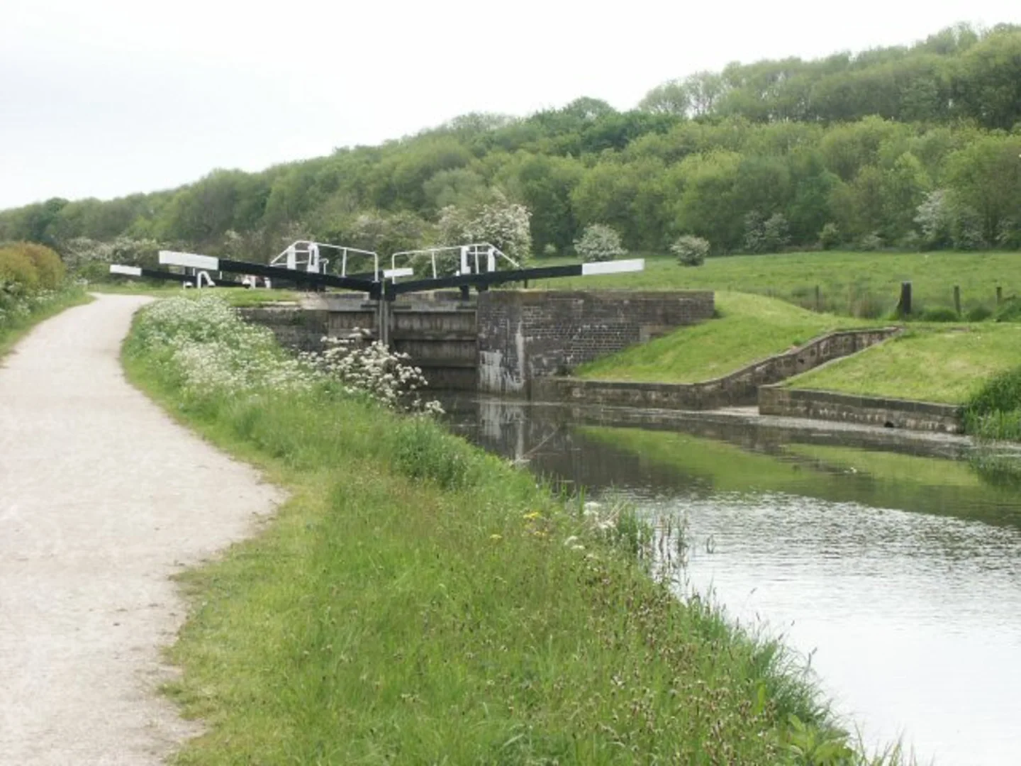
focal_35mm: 74
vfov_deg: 19.9
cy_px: 383
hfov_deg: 26.3
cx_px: 510
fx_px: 2183
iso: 100
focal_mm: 18.44
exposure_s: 1/350
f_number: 5.6
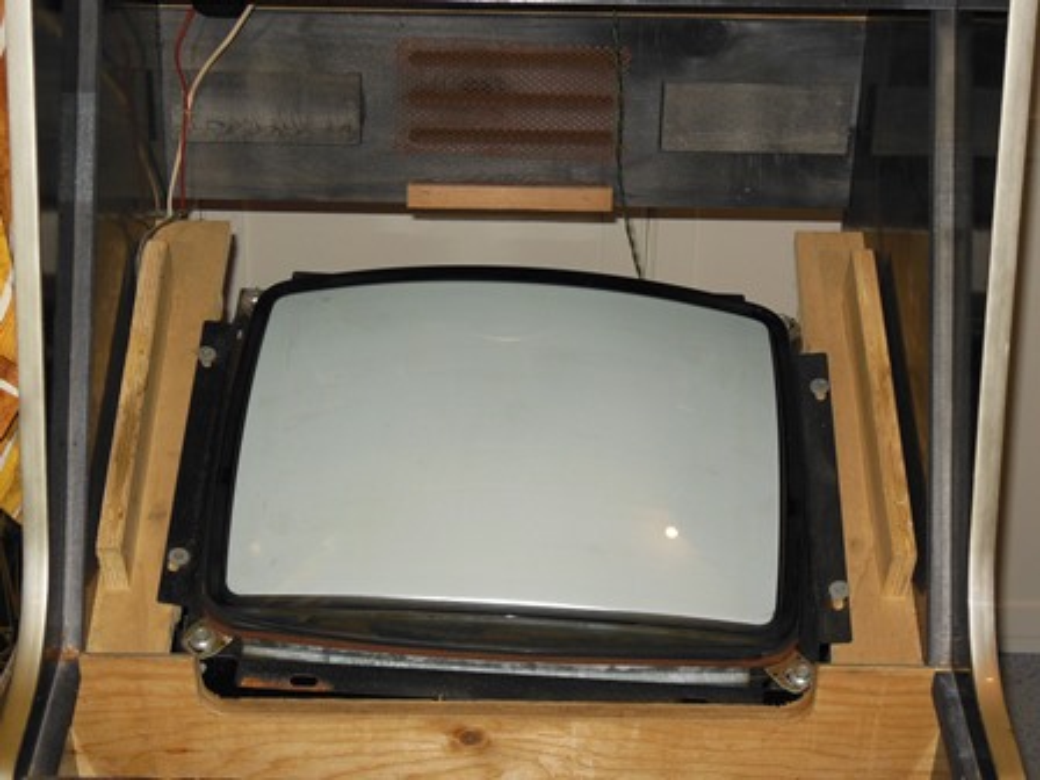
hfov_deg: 29.4
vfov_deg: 22.3
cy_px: 390
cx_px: 520
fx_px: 1983
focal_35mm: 66
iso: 250
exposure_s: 1/60
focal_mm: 11.7
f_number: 4.3
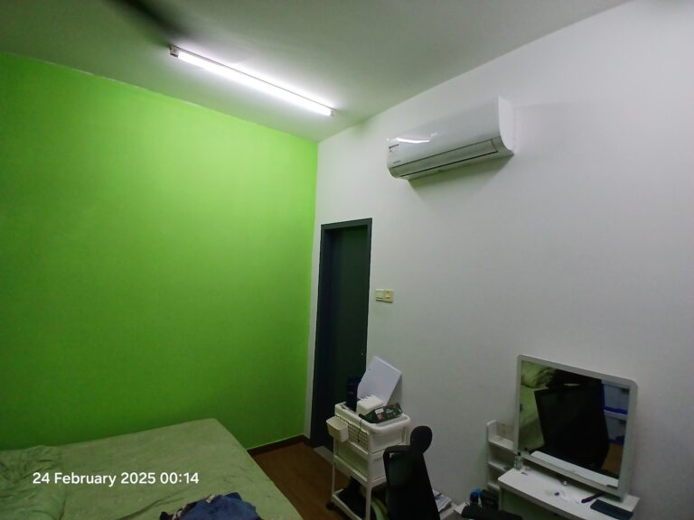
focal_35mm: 17
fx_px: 341
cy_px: 260
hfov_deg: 91.0
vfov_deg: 74.7
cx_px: 347
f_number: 2.2
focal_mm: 1.4
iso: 100
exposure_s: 1/33
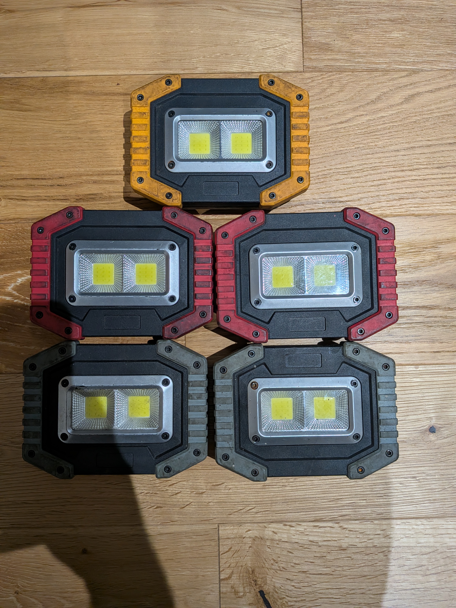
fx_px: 422
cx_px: 228
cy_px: 304
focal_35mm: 24
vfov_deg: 71.6
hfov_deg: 56.8
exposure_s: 1/31.6
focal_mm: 4.53
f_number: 1.7
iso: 33
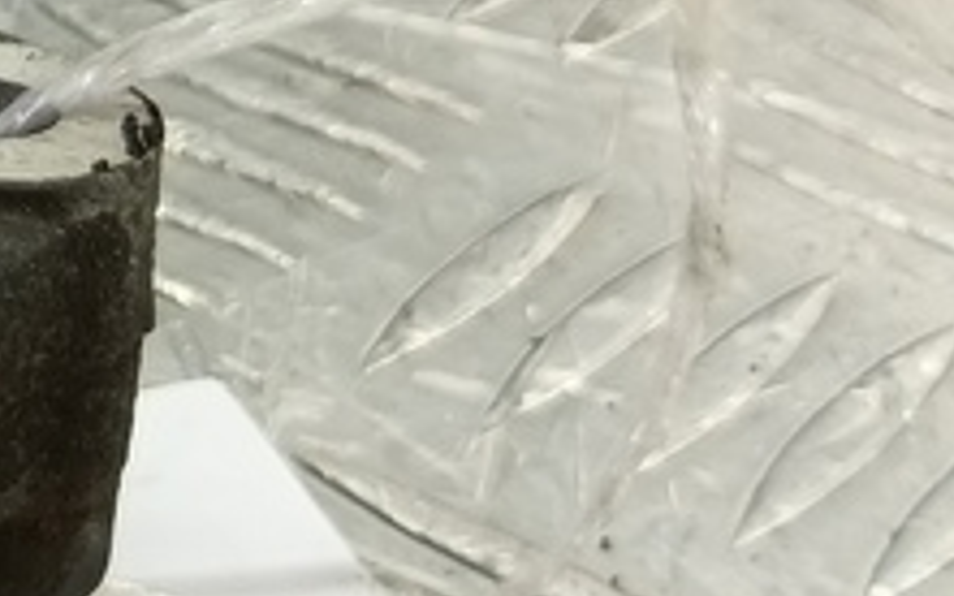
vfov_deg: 11.3
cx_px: -833
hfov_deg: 15.5
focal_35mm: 113
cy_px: -181
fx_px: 2937
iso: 191
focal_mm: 4.11
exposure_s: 1/50
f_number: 1.6
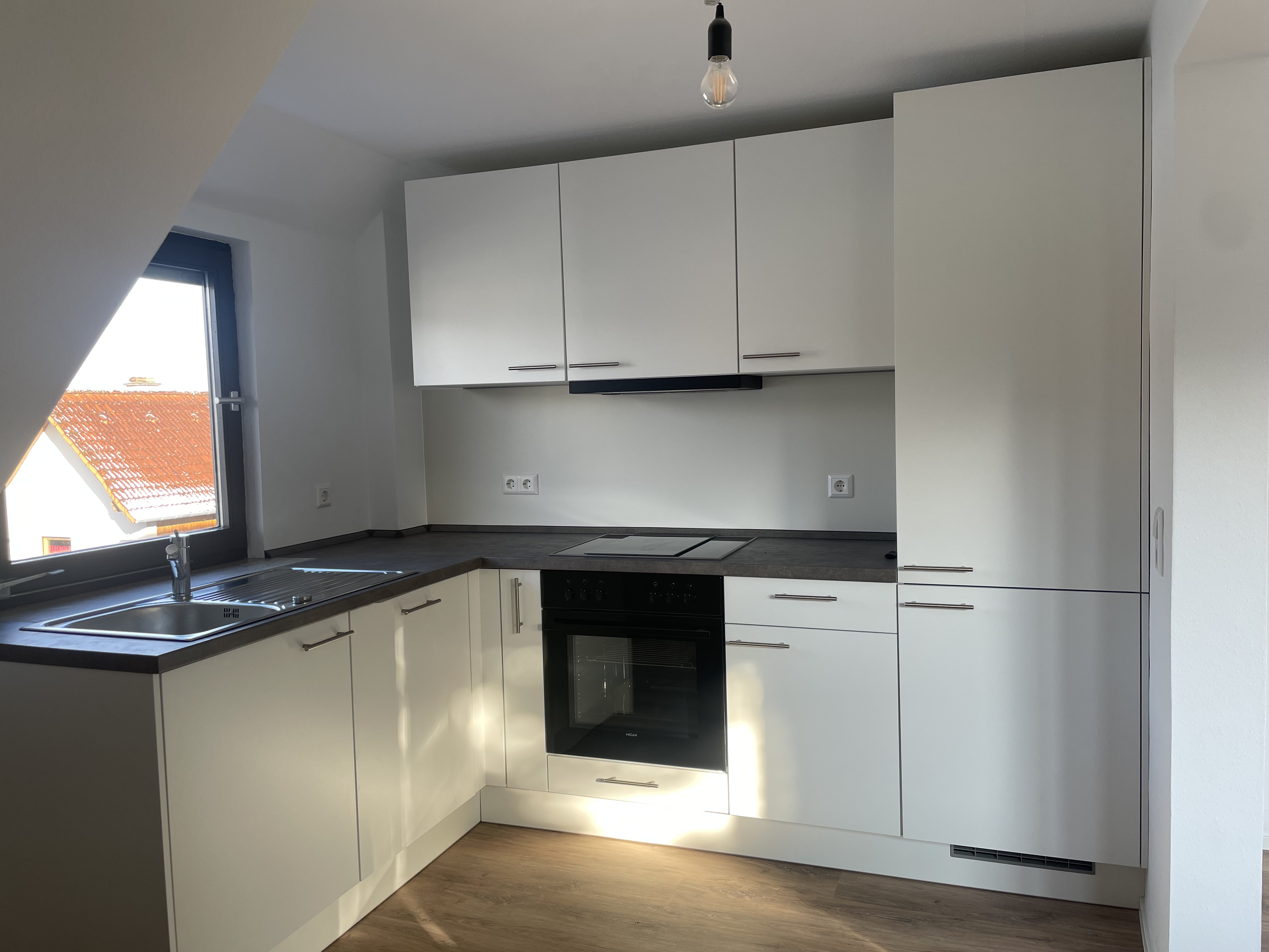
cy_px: 476
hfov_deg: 67.3
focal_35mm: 26
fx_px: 953
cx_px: 634
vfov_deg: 53.1
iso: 32
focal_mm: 4.2
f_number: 1.6
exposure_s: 1/121
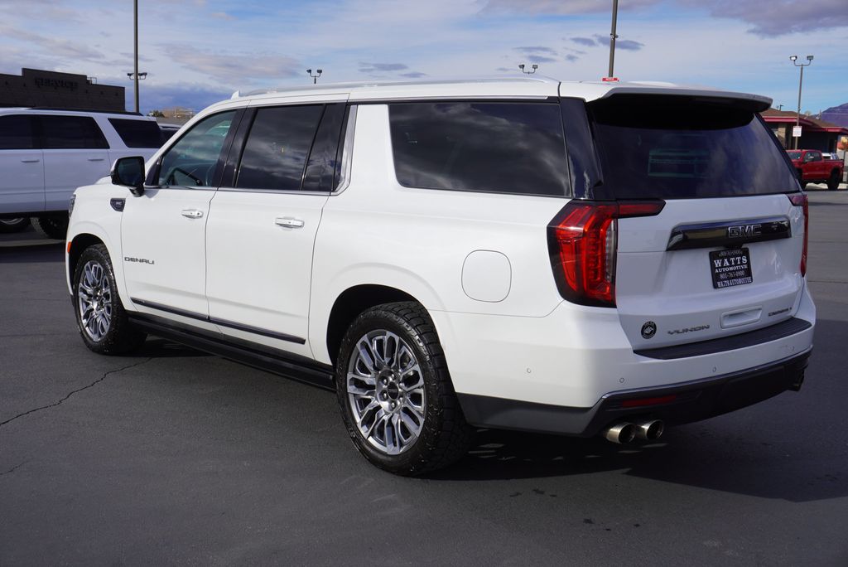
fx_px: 954
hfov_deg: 47.9
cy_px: 284
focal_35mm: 40
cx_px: 424
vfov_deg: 33.1
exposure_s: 1/200
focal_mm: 27
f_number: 11
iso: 100
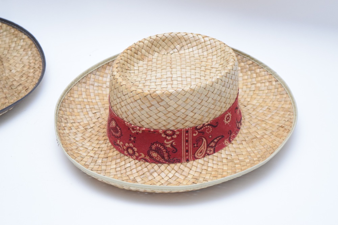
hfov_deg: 24.6
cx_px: 169
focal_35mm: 82
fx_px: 775
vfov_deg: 16.6
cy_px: 112
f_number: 5.6
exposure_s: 1/60
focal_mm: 55
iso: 1800
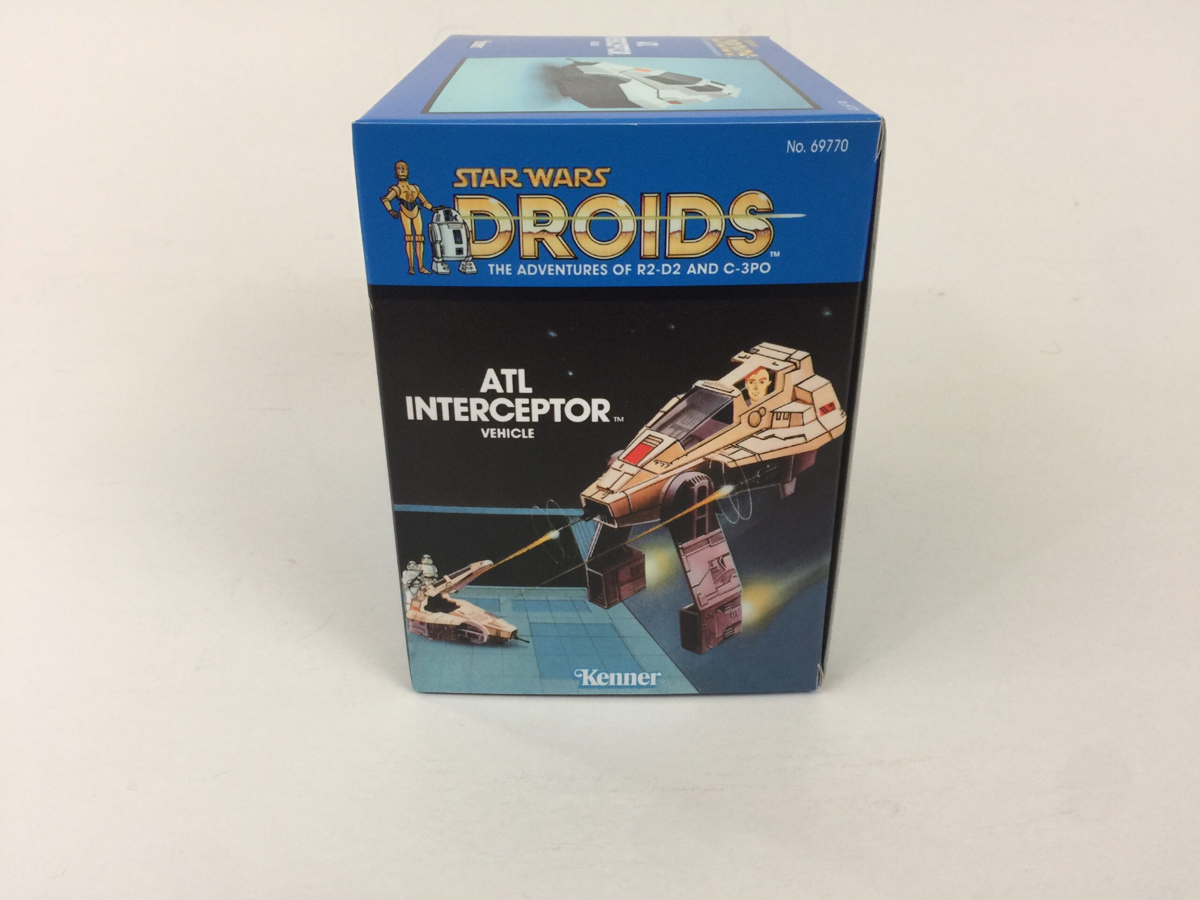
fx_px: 1005
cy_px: 450
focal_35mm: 29
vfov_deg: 48.2
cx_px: 600
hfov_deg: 61.7
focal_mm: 4.15
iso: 64
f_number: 2.2
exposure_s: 1/33
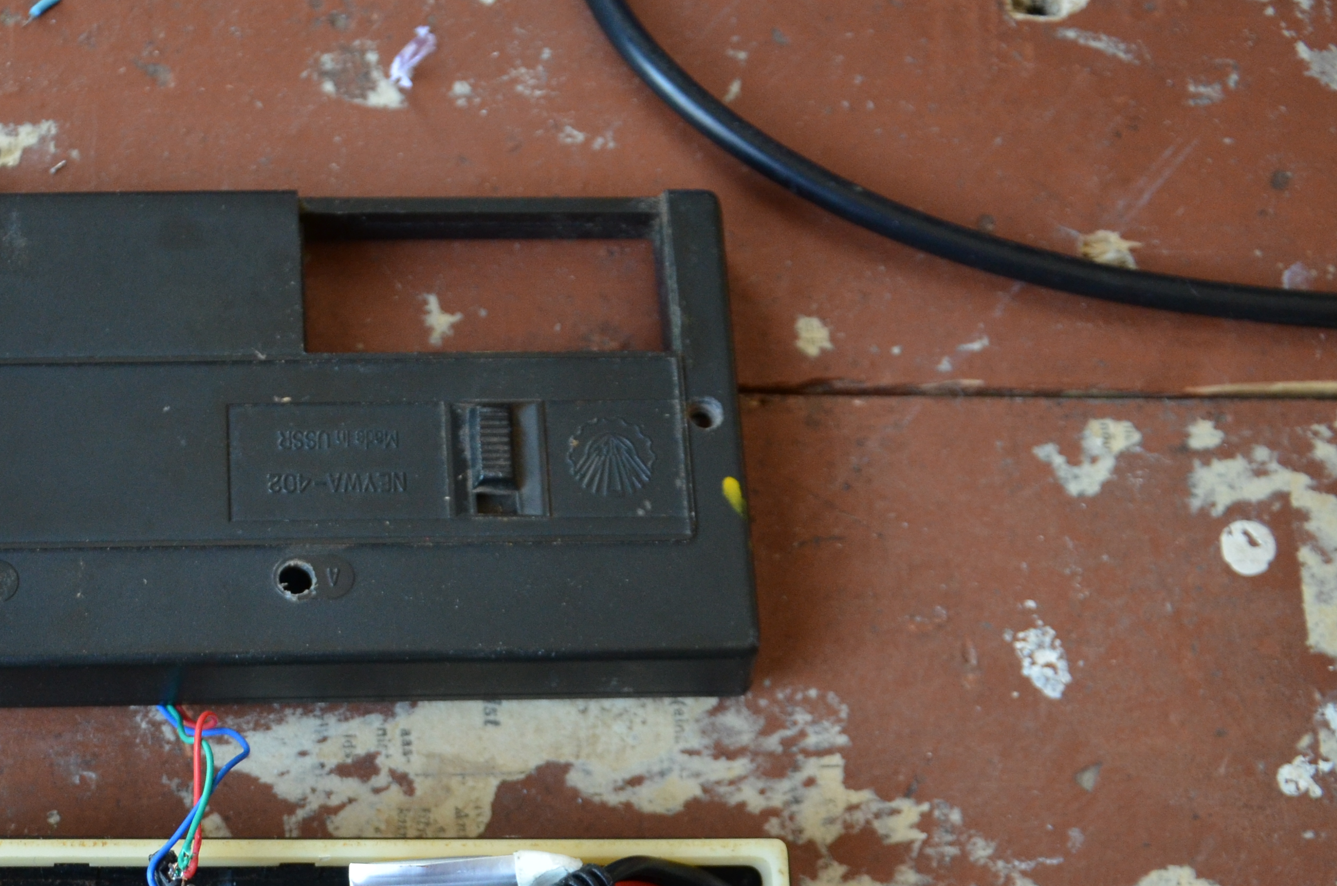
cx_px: 283
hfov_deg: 26.3
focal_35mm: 76
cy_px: 725
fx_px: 2817
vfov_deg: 17.7
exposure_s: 1/30
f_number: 4
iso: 800
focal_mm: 26
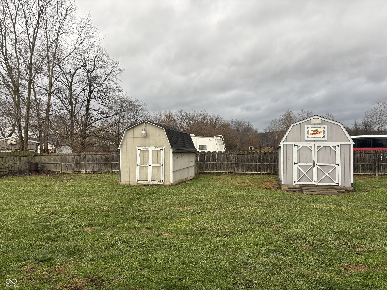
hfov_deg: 67.3
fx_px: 291
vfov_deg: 53.1
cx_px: 194
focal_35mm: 26
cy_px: 145
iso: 40
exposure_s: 1/252
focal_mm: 5.96
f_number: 1.6
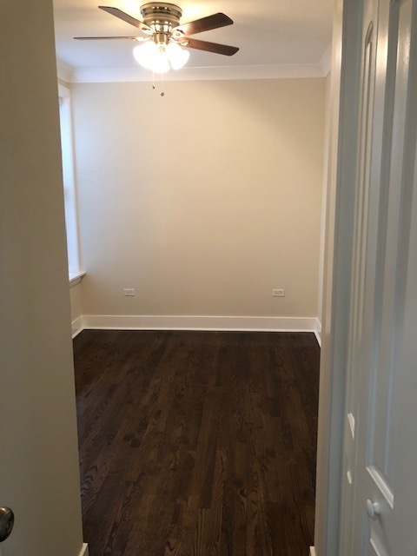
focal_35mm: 28
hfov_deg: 49.7
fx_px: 450
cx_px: 208
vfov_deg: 63.4
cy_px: 278
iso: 50
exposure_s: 1/15
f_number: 1.8
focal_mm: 3.99
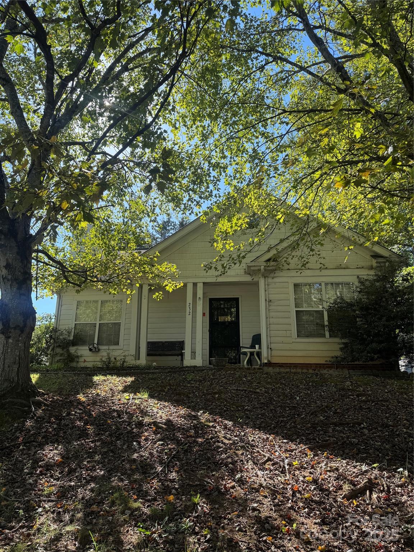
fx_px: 383
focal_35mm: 24
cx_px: 207
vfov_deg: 71.6
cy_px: 276
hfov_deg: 56.8
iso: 80
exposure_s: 1/1059
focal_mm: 6.76
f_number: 1.78
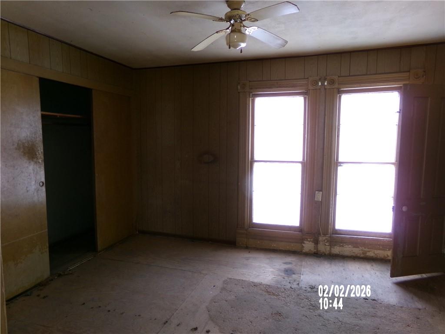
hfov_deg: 71.6
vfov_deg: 56.8
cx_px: 222
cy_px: 167
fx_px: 309
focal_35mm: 24
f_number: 3.7
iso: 200
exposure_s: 1/42
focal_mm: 4.3
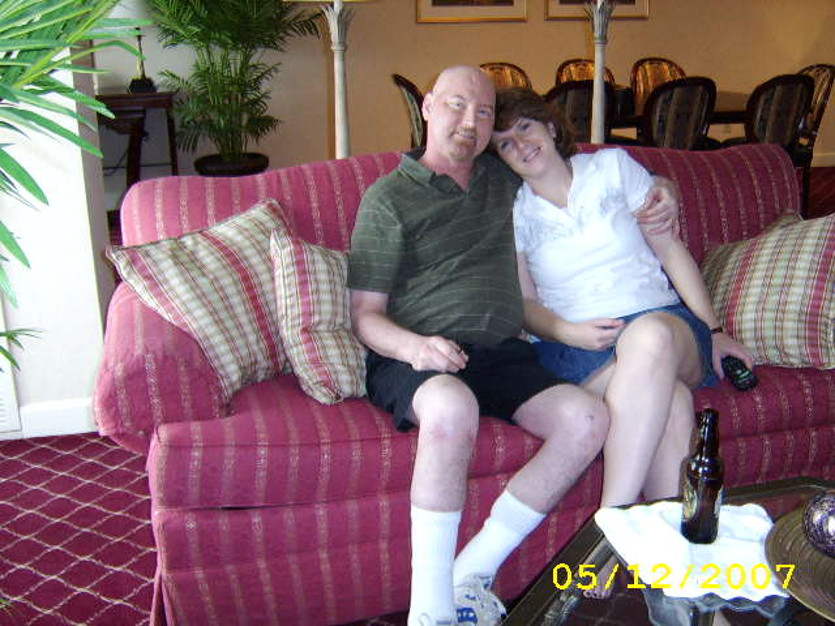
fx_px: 748
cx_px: 418
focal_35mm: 31
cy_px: 313
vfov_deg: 45.4
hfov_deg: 58.4
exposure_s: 1/30
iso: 200
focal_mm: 8.13
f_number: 2.7
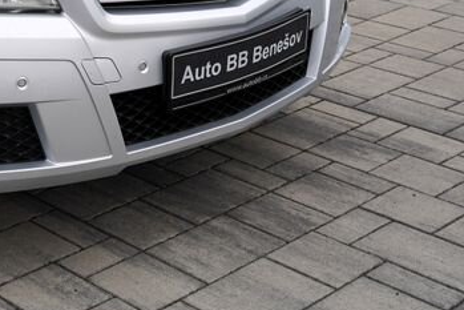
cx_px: -89
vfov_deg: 15.2
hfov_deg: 22.1
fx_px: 1096
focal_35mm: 85
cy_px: -121
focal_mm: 29
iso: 100
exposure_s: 1/320
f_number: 8
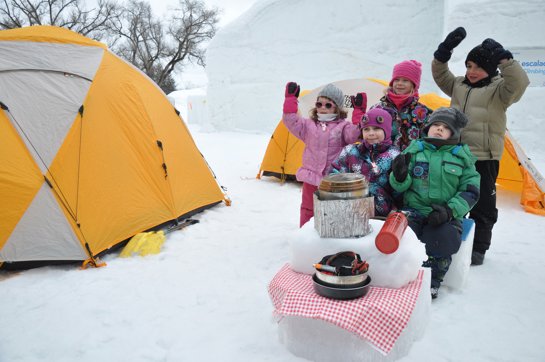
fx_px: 476
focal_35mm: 32
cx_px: 272
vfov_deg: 41.6
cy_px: 181
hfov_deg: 59.6
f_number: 7.1
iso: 200
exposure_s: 1/250
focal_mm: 21
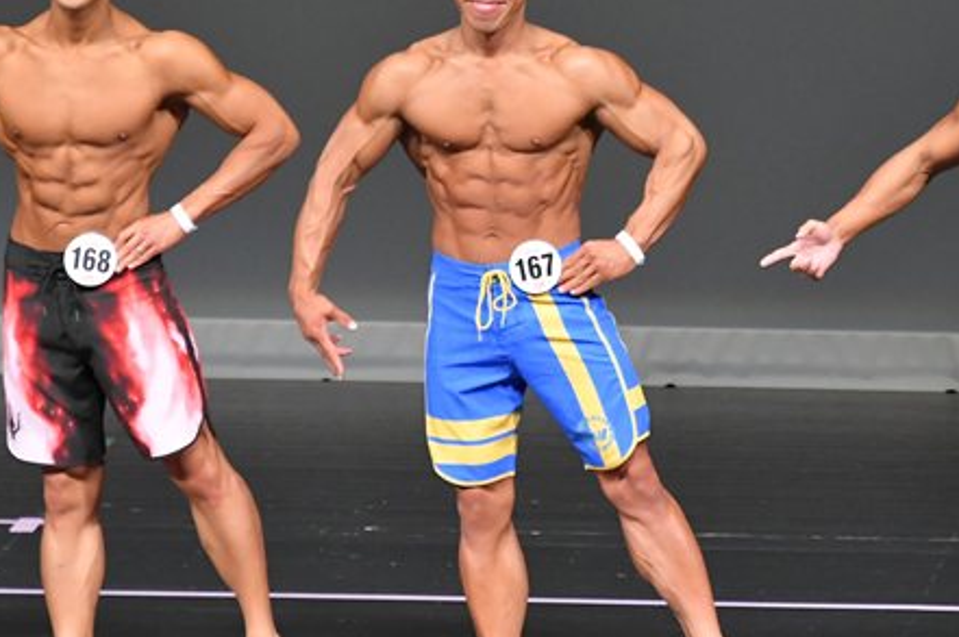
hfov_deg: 3.7
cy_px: 311
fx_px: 14741
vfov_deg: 2.5
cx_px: 727
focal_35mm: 554
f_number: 5.6
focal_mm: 210
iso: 5000
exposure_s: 1/400
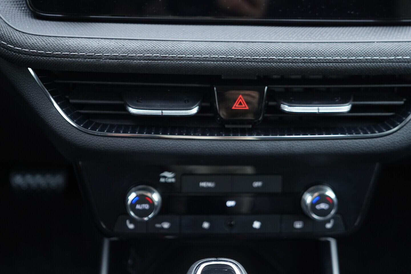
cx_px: 206
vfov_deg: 36.9
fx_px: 411
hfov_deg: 53.1
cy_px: 137
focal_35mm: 36
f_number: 2.8
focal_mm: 24
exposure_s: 1/40
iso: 640
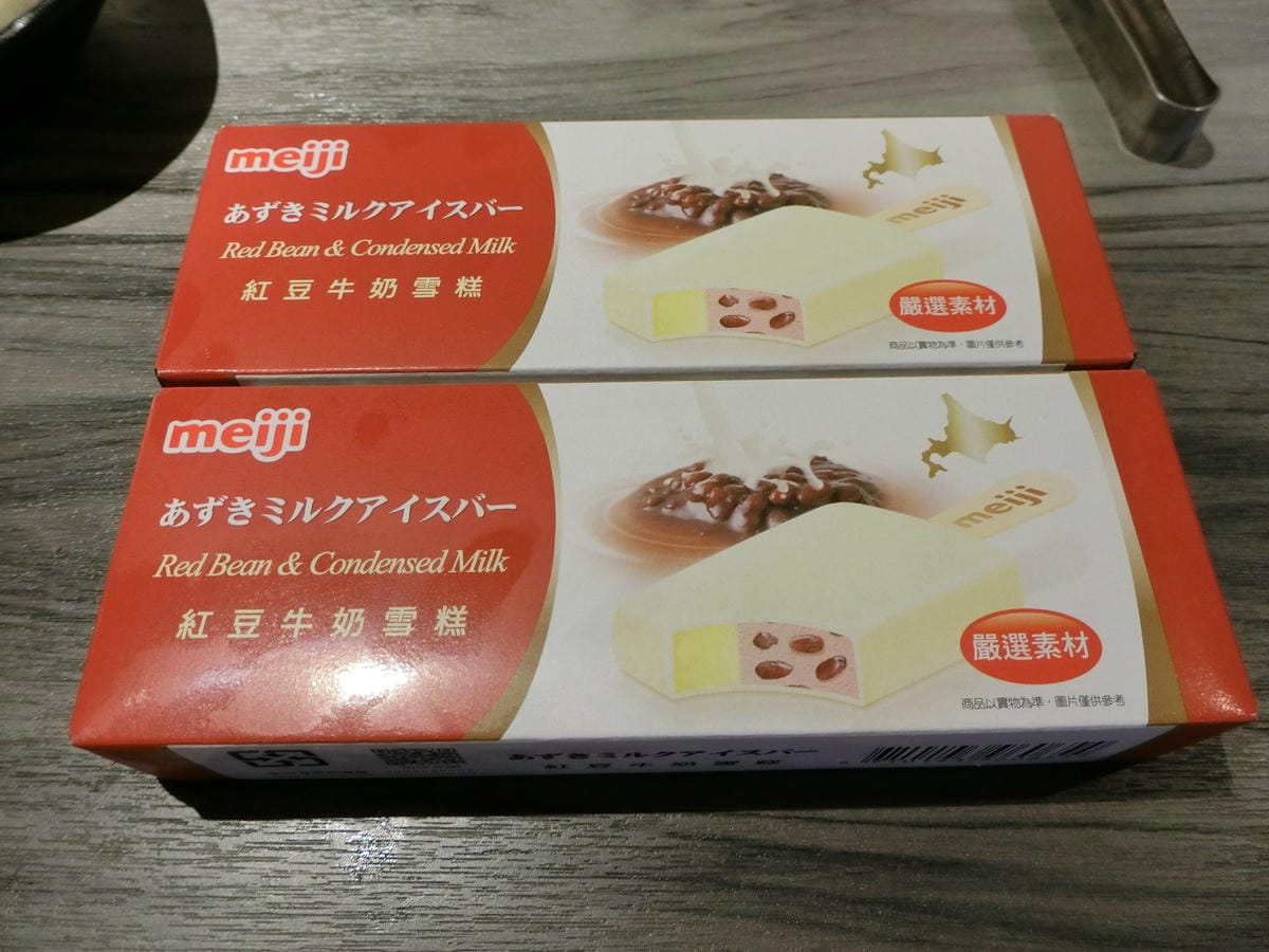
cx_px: 634
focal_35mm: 25
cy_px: 476
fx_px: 916
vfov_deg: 54.9
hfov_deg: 69.4
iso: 400
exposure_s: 1/40
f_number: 2.8
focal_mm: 5.4
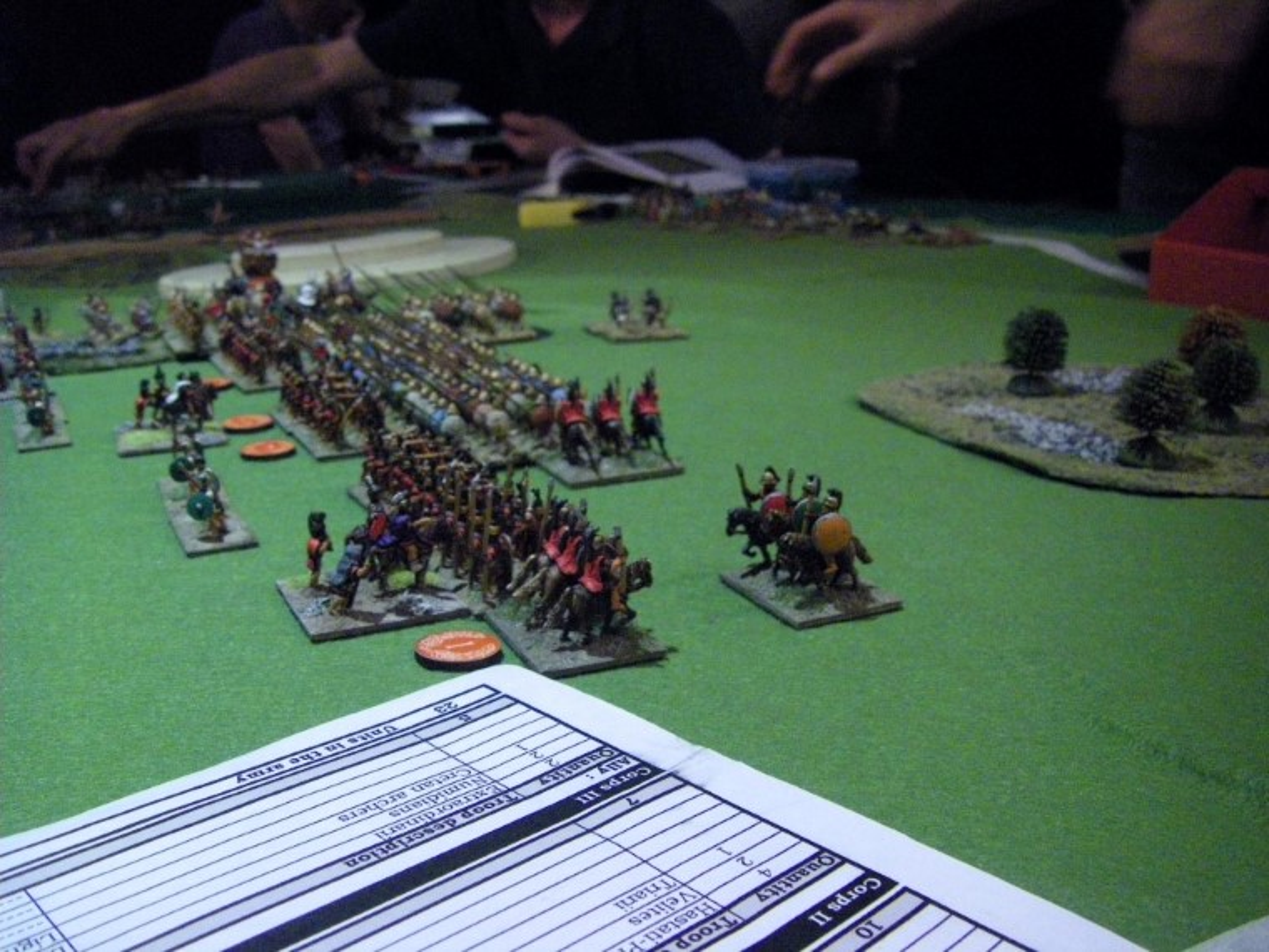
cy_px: 476
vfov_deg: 37.7
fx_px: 1393
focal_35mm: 38
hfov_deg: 49.0
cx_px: 634
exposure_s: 1/30
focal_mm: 6.3
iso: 800
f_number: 3.5
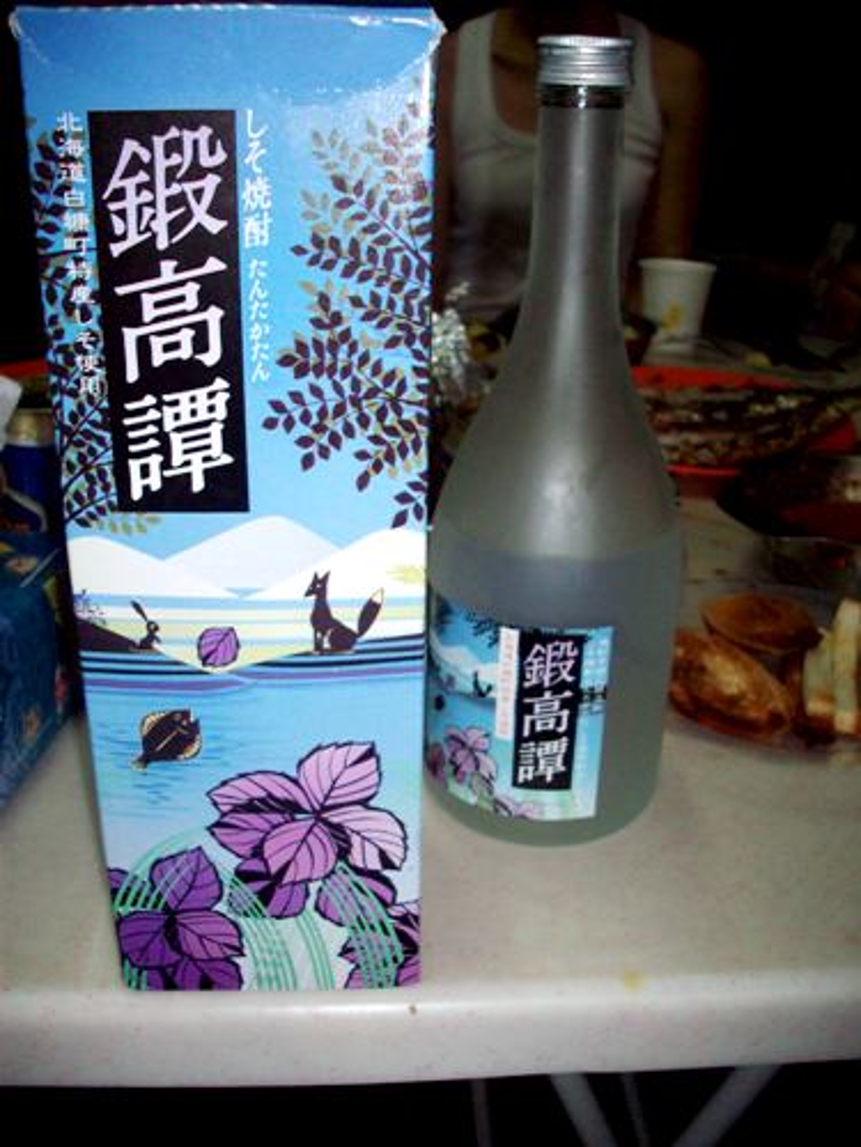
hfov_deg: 38.7
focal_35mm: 37
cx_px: 430
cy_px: 574
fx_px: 1227
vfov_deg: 50.1
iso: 160
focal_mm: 6.2
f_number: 2.8
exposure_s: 1/45
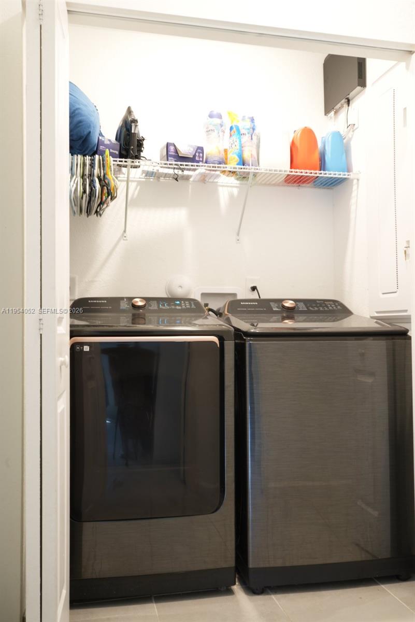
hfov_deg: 42.4
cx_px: 208
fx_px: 536
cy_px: 311
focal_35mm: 31
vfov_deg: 60.3
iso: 250
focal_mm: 31
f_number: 11
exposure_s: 1.3
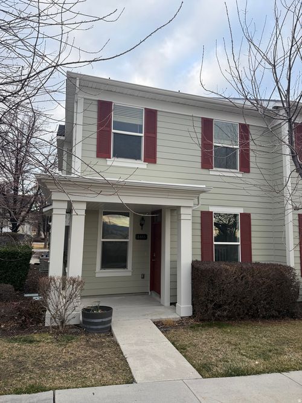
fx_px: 279
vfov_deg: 71.6
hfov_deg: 56.8
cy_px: 202
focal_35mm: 24
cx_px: 151
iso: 80
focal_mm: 6.76
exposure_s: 1/252
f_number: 1.78
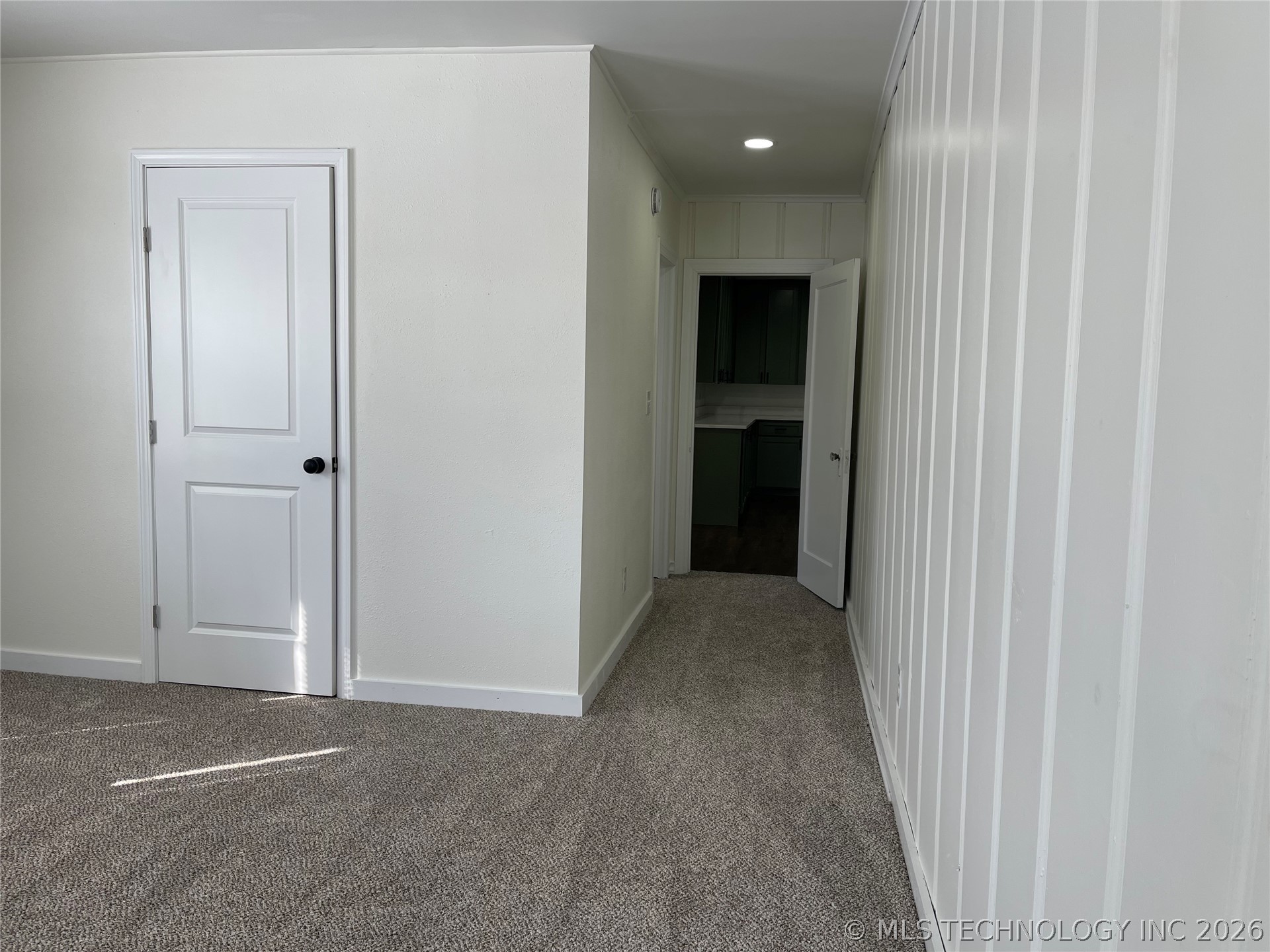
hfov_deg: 69.4
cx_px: 635
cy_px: 476
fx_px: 917
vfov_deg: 54.9
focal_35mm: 25
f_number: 1.6
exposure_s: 1/202
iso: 32
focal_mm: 5.1
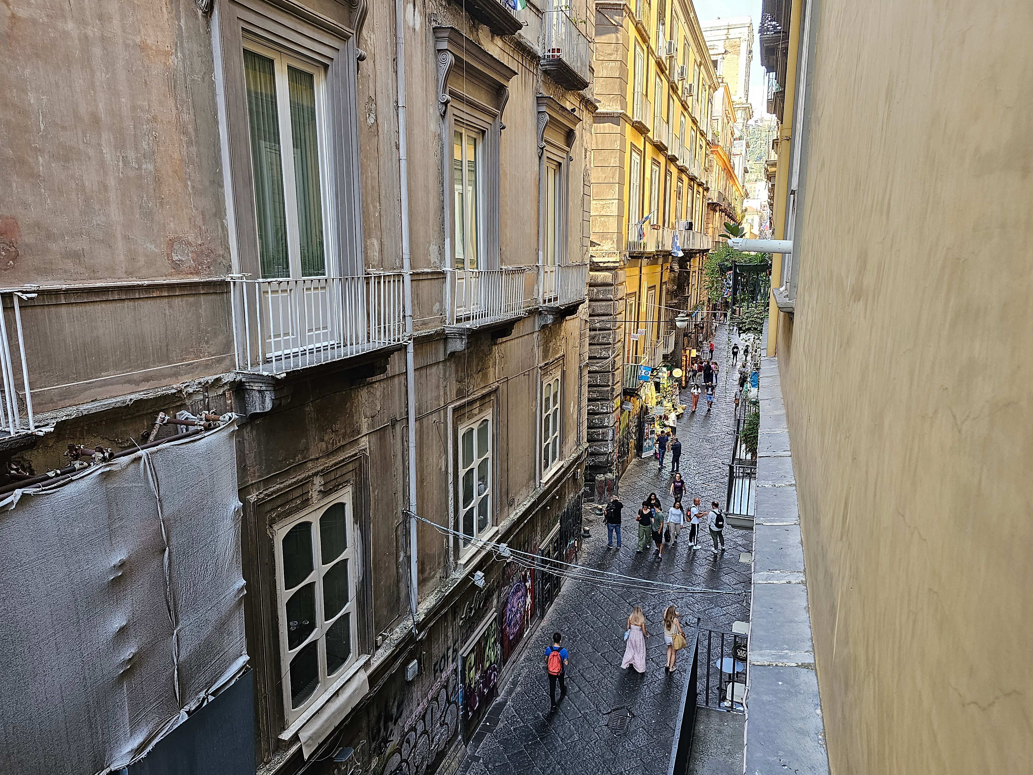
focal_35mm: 24
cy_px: 399
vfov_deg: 56.8
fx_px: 716
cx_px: 517
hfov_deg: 71.6
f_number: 1.7
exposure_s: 1/180
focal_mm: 6.3
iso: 125
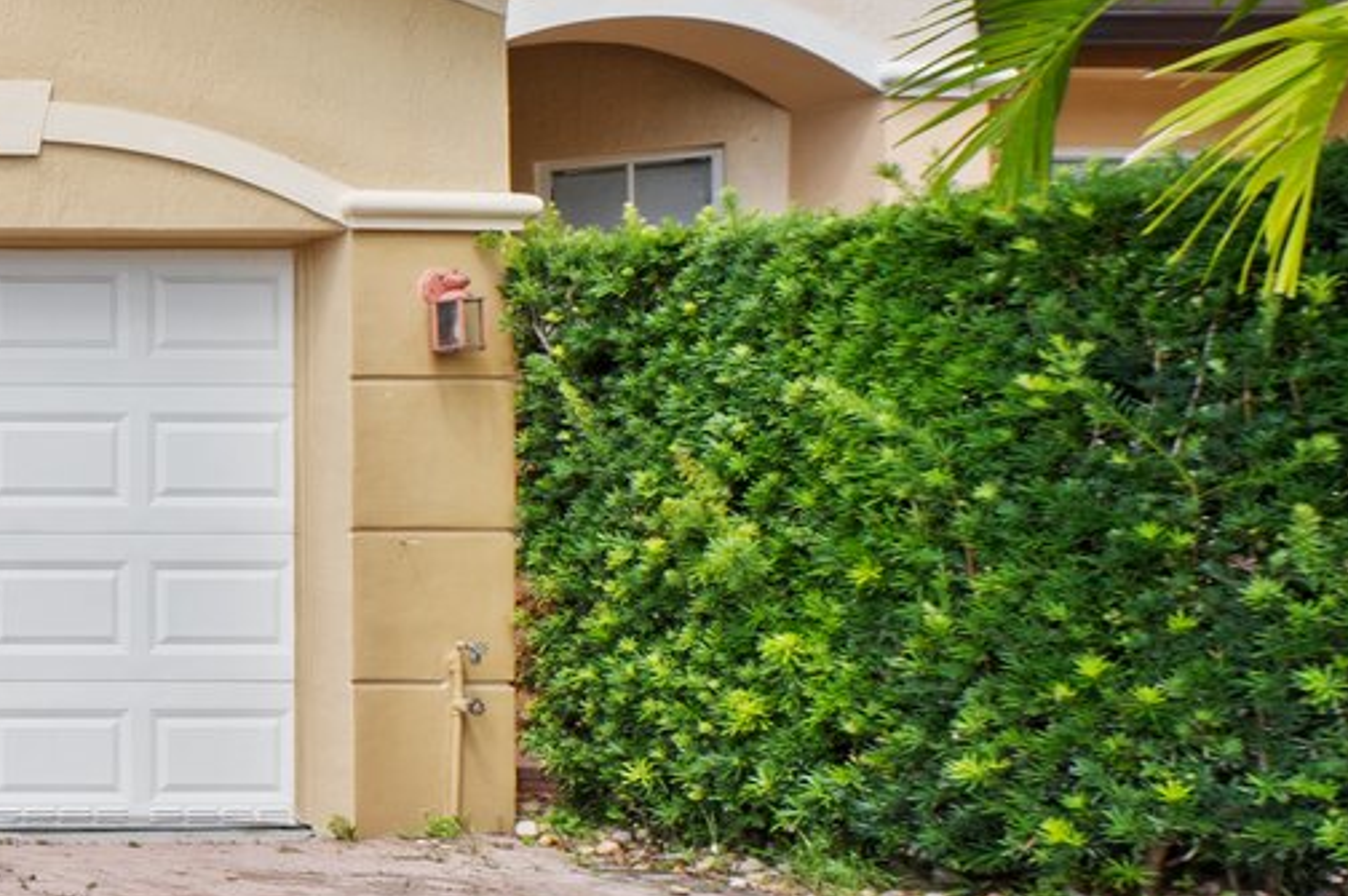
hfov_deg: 21.5
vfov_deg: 22.2
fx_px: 2282
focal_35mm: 61
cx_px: -1070
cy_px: 530
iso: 200
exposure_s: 1/160
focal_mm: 15
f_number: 8
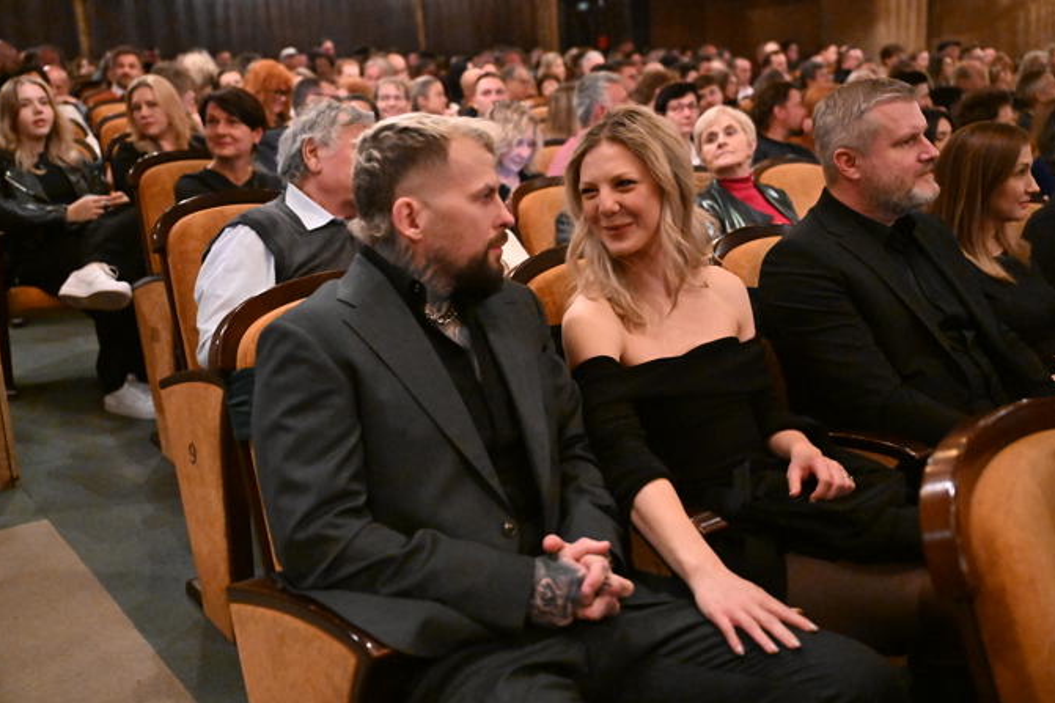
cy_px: 349
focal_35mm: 36
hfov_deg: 53.1
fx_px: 1055
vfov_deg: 36.9
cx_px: 527
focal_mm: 35
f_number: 2.8
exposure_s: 1/80
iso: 20000
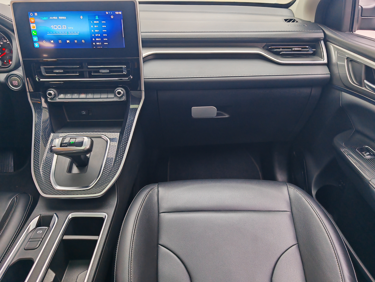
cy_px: 141
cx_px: 188
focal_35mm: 27
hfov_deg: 65.3
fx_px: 292
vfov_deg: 51.4
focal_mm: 7.62
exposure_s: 1/50
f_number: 1.6
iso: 125
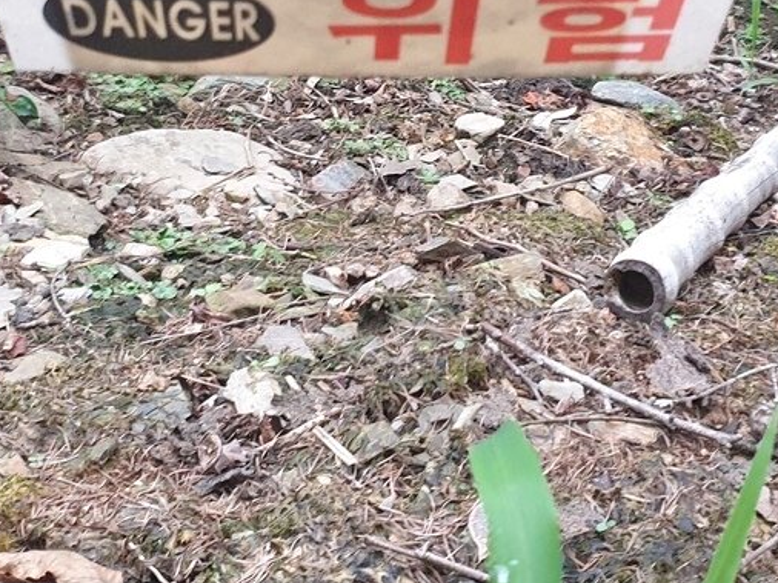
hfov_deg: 27.0
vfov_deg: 20.1
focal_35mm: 72
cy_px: 86
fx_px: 1617
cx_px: 369
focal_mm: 4.3
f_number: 1.5
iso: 250
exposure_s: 1/21
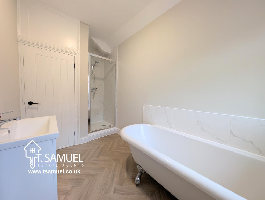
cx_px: 132
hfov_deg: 110.5
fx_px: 92
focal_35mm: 12
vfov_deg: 94.6
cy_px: 100
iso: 38
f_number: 1.95
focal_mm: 2.23
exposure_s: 1/20.9
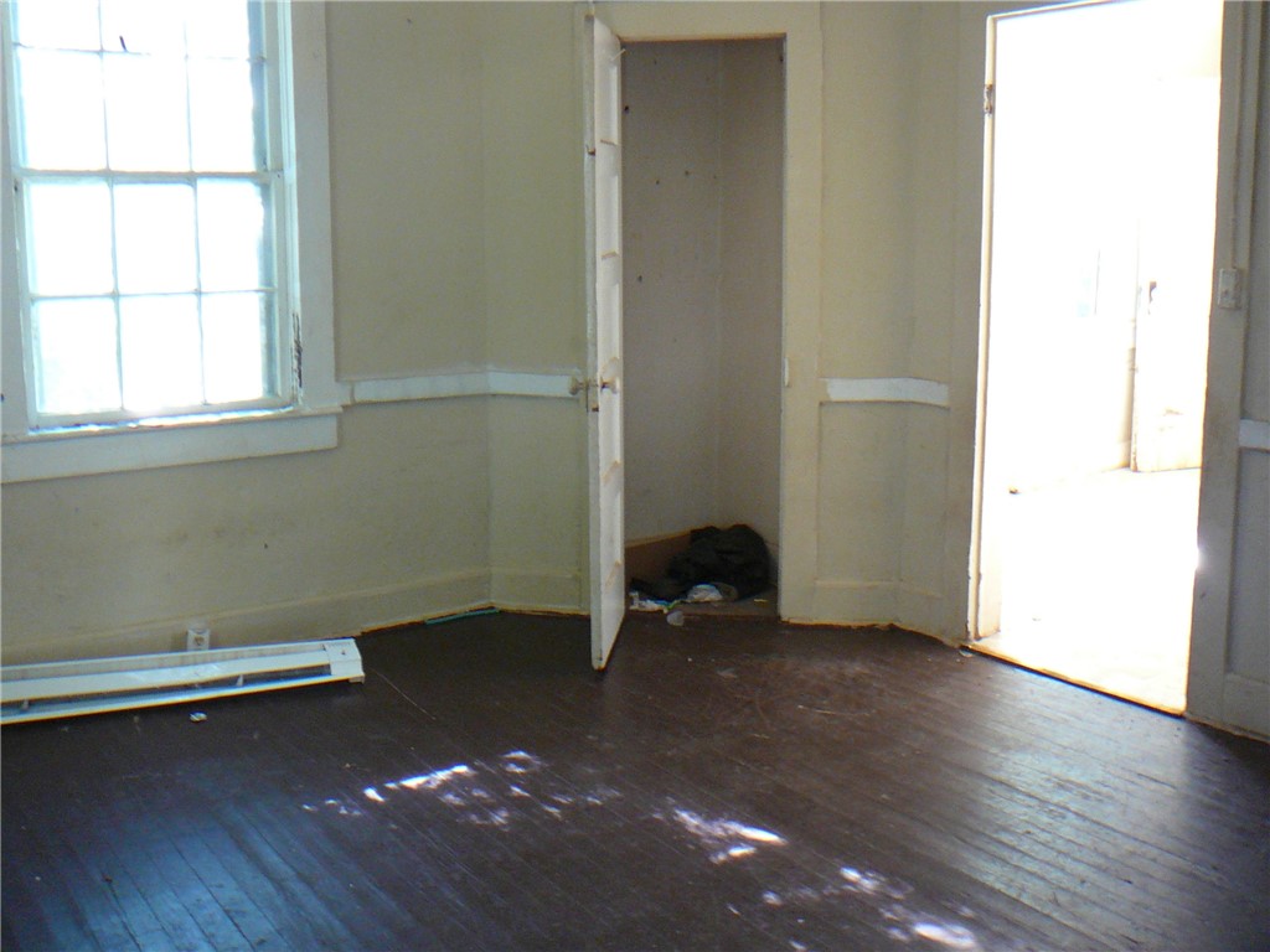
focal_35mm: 35
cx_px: 635
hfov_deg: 52.6
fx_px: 1284
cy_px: 476
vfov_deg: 40.7
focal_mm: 5.2
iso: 200
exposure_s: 1/8
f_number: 2.8
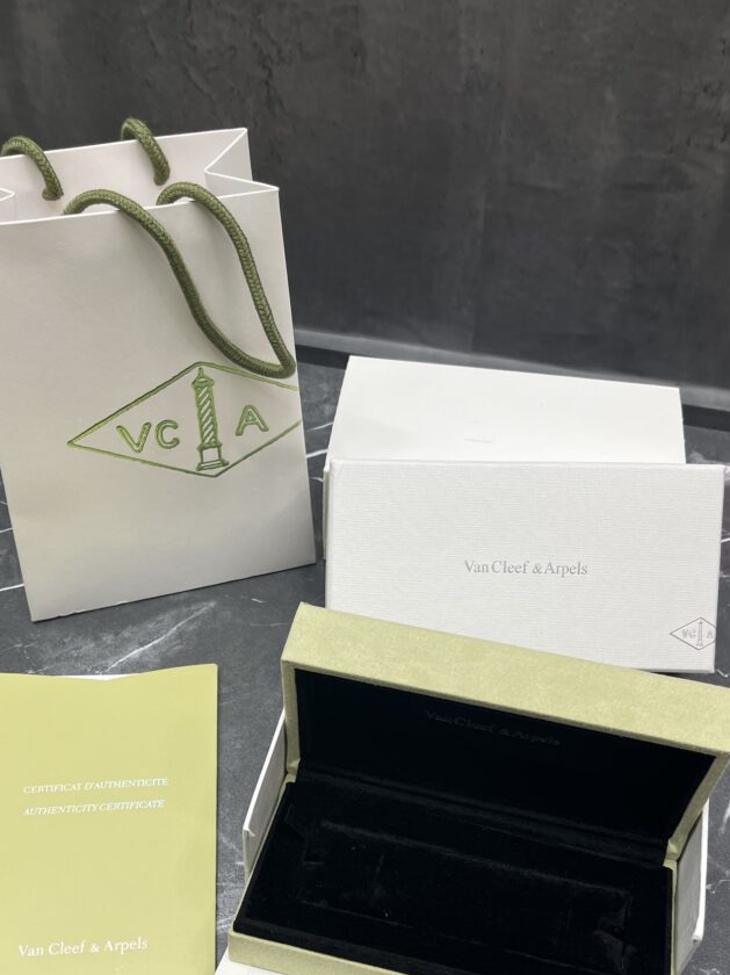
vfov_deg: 48.3
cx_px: 339
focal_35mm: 38
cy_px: 635
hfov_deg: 37.7
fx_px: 1070
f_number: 1.6
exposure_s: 1/100
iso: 64
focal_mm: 5.1
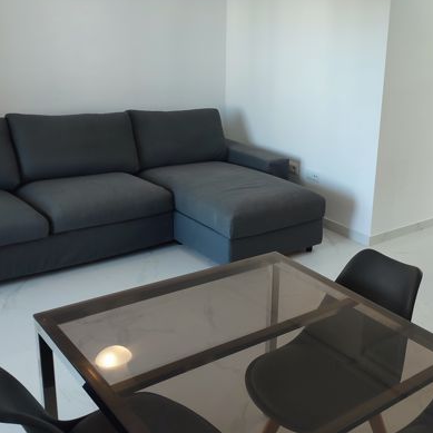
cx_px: 356
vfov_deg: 41.8
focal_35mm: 40
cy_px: 193
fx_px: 566
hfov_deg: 39.9
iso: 166
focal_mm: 6.04
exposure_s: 1/50
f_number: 1.9
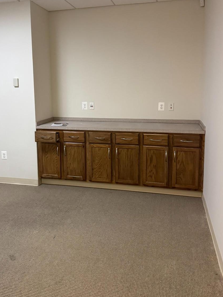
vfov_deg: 55.1
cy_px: 125
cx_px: 92
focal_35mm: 33
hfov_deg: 42.8
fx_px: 283
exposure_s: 1/60
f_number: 1.78
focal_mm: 6.76
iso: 500
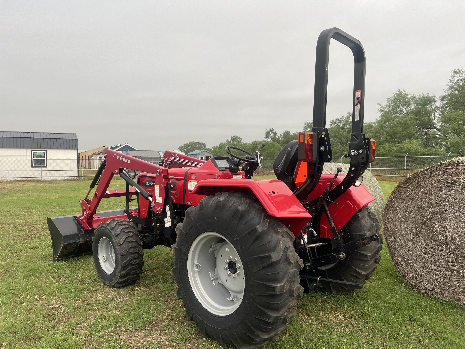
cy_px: 174
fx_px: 349
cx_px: 232
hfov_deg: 67.3
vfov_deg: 53.1
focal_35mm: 26
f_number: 1.5
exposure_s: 1/421
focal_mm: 5.7
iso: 50
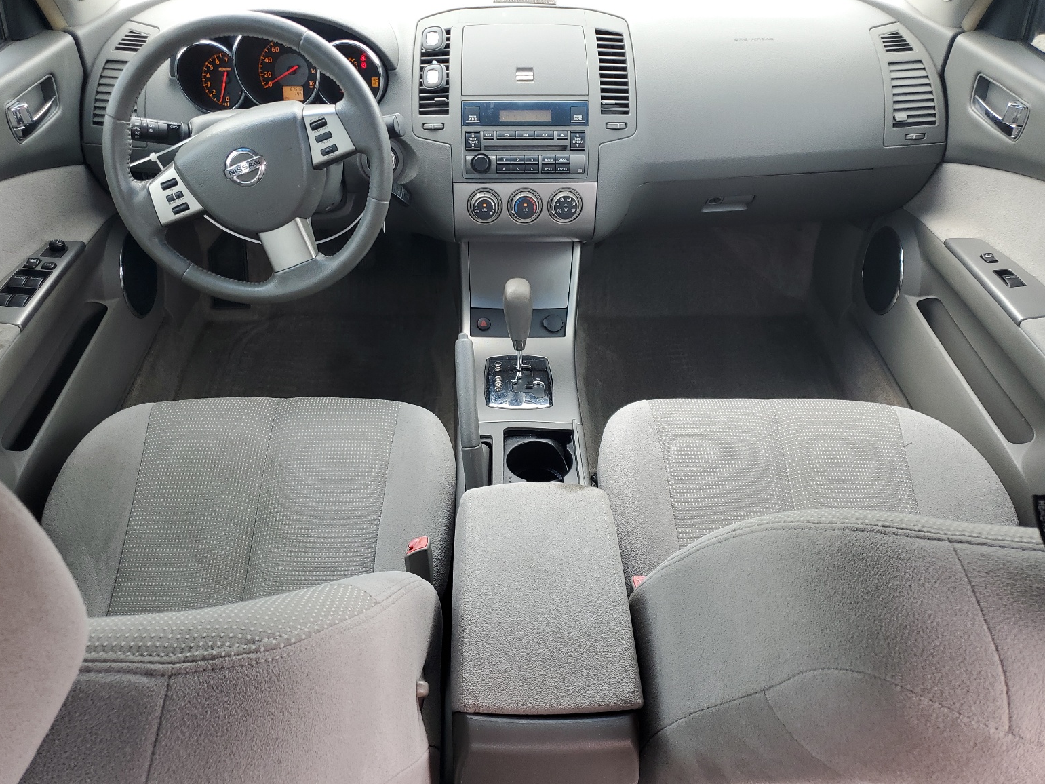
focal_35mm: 27
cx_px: 507
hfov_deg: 65.3
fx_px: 815
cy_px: 389
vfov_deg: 51.4
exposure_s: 1/145
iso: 50
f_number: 1.5
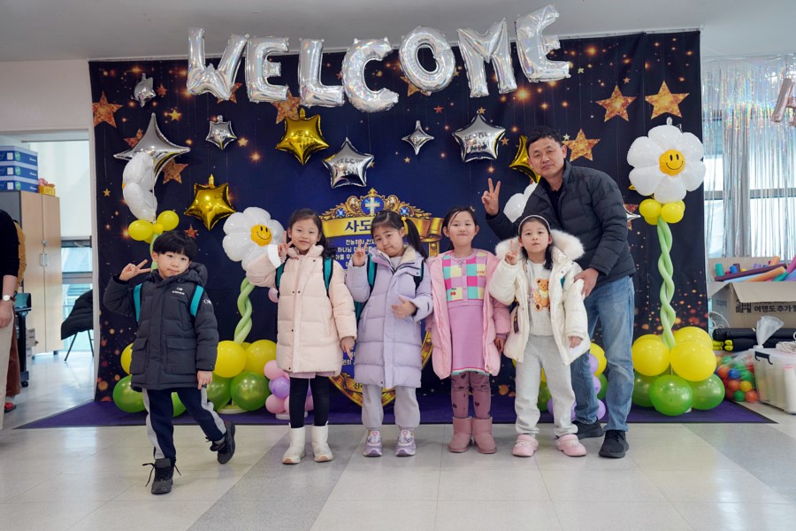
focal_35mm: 35
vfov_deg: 37.9
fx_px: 774
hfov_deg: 54.4
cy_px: 266
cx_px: 398
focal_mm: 35
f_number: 4
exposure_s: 1/160
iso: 1250
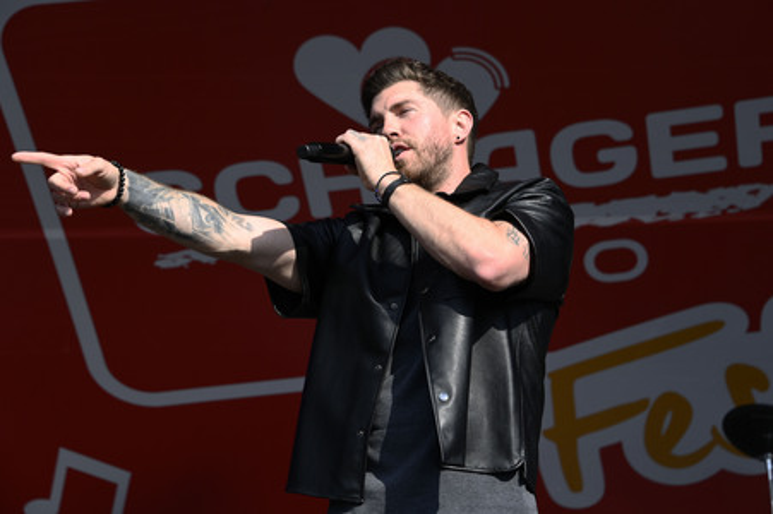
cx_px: 386
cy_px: 257
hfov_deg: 20.4
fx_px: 2146
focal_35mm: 100
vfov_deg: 13.7
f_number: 7.1
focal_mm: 100
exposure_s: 1/200
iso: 100
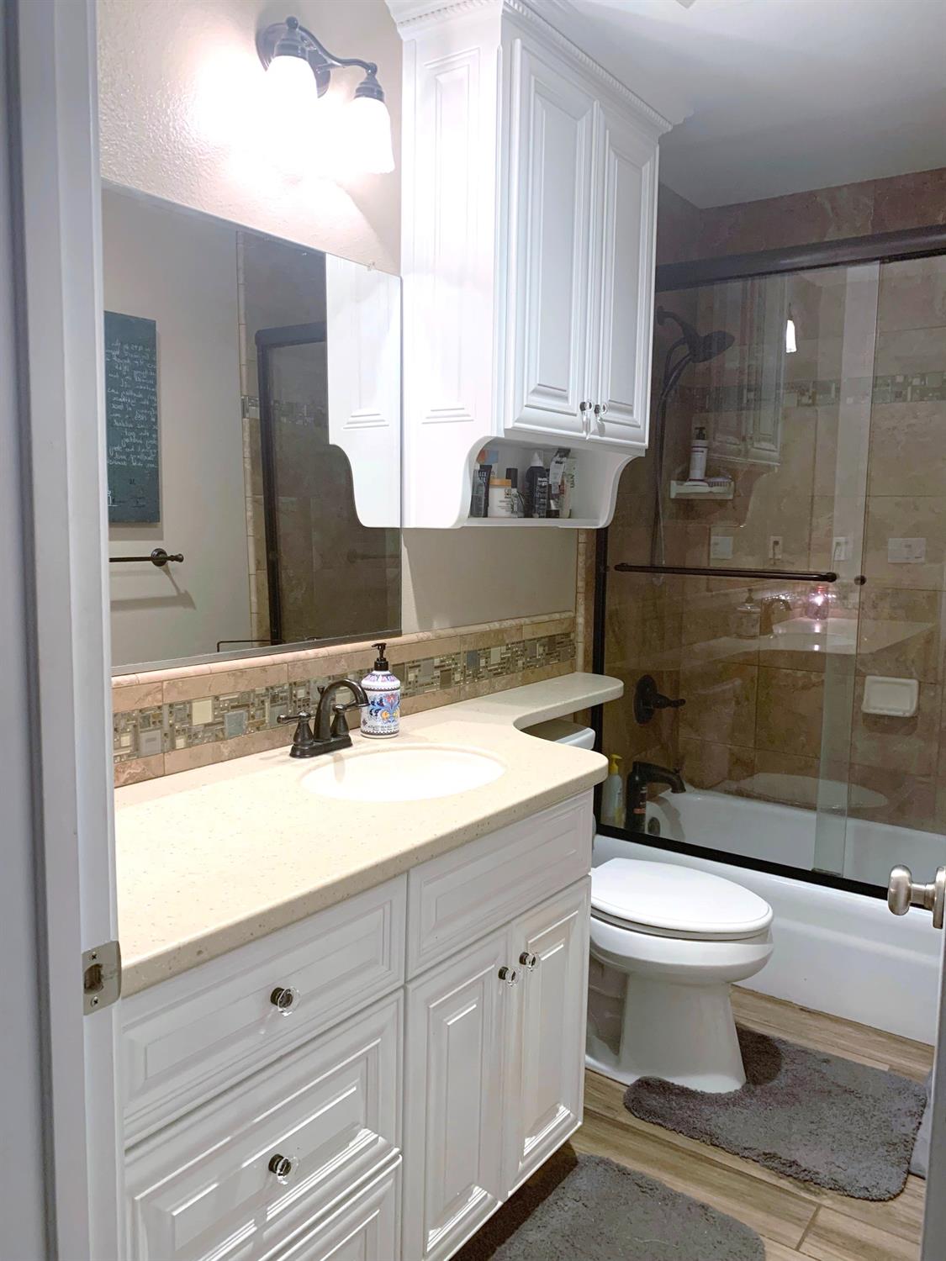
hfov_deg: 53.1
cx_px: 473
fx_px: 947
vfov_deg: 67.3
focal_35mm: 26
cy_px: 630
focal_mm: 4.25
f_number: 1.8
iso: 160
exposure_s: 1/60
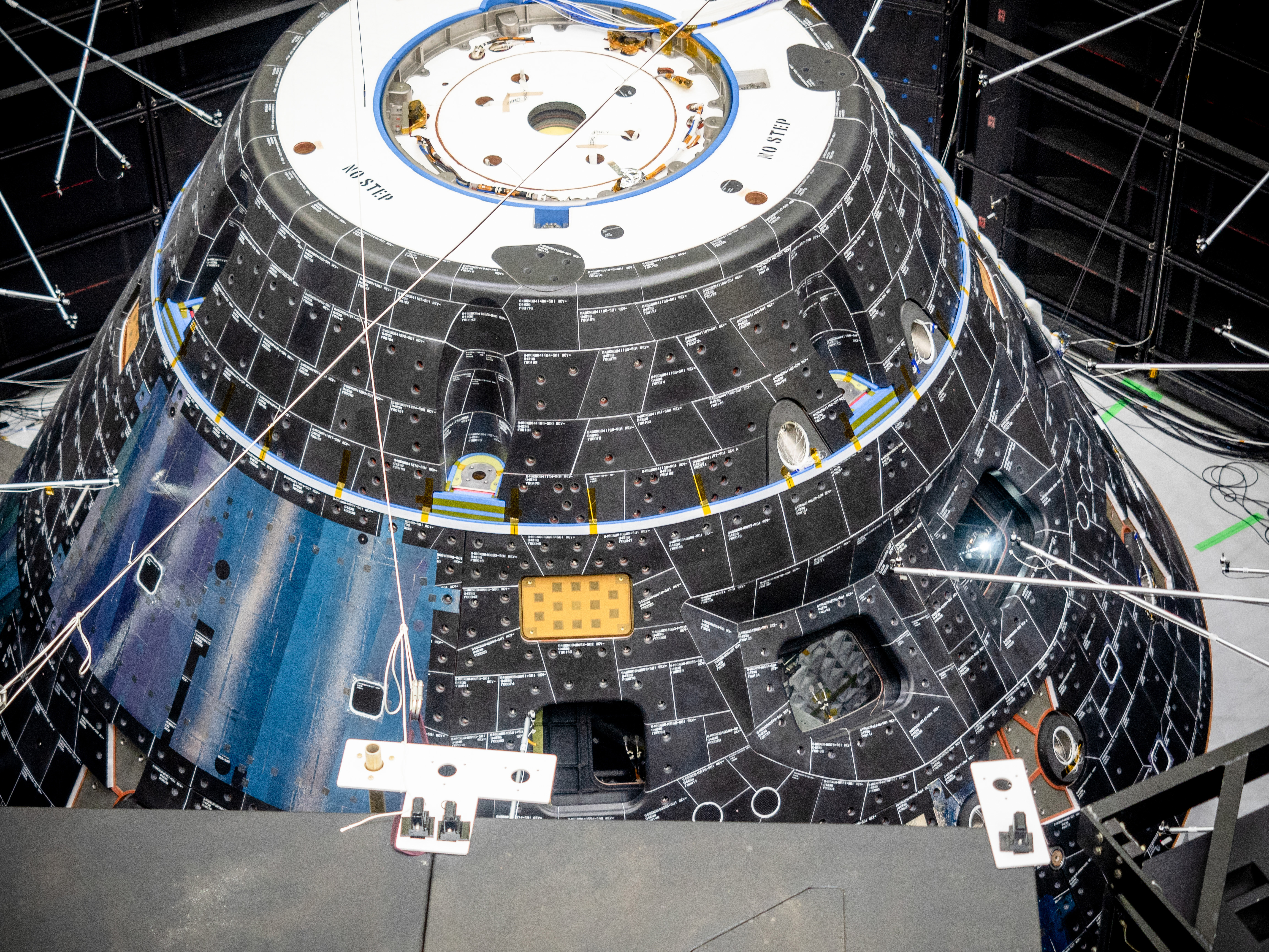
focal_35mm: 80
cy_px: 476
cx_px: 634
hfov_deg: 24.4
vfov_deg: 18.4
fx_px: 2933
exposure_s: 1/125
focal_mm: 40
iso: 800
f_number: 2.8
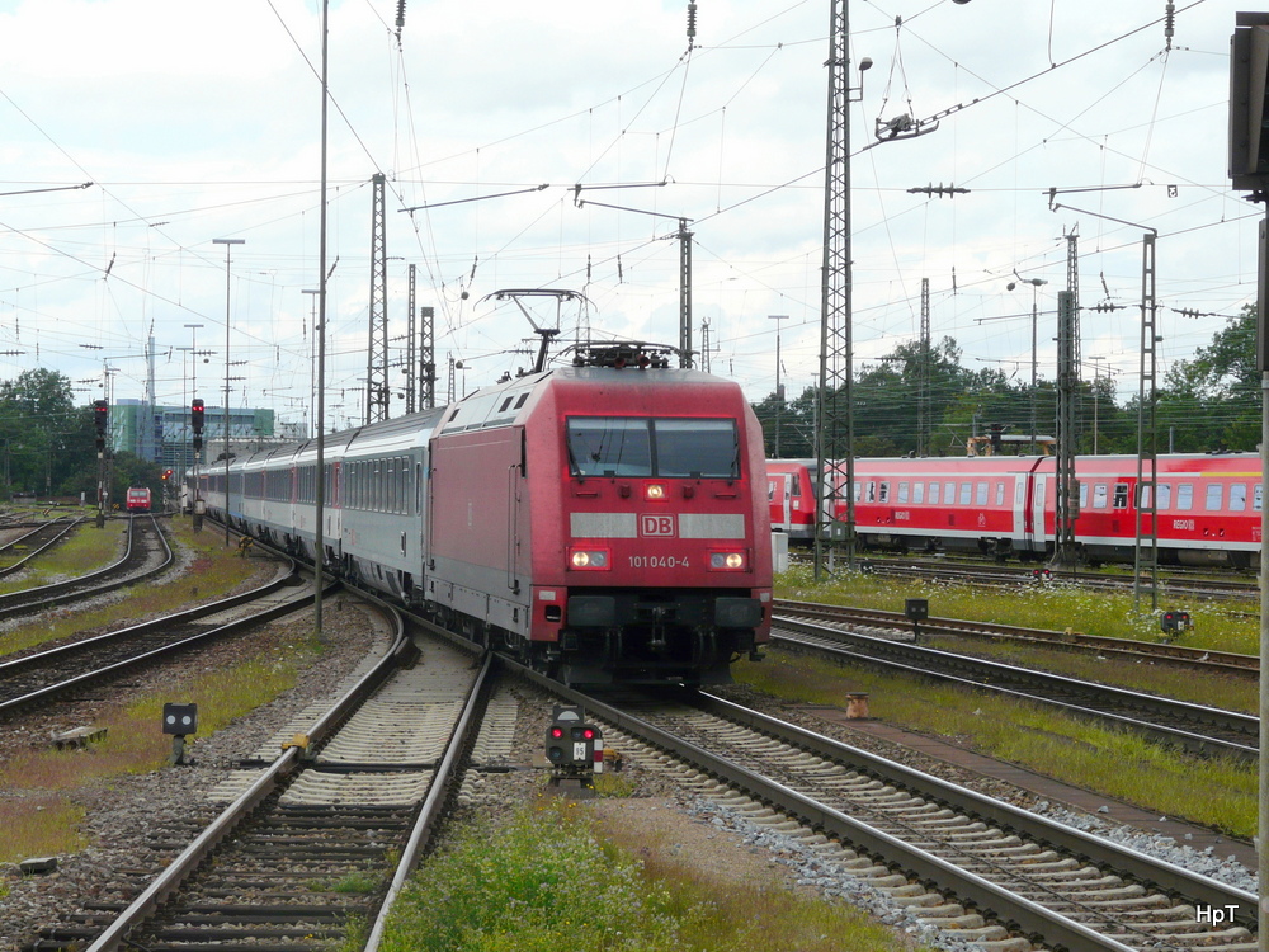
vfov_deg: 14.6
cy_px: 476
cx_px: 634
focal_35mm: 101
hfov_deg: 19.4
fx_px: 3703
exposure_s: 1/200
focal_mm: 16.6
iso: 100
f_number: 5.6
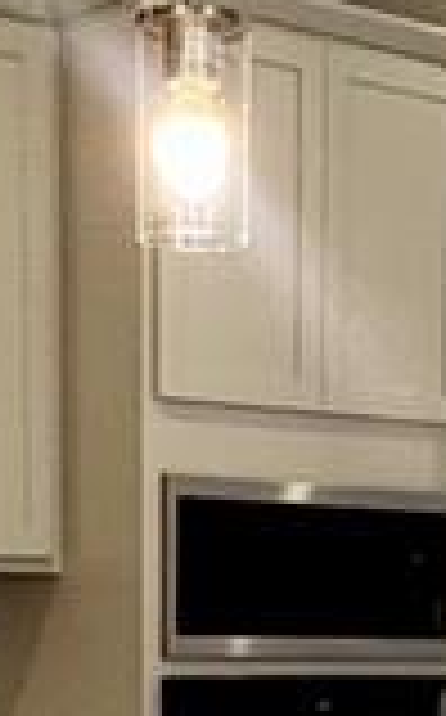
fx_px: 2028
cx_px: 378
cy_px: 932
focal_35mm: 104
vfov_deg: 18.6
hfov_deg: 12.5
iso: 125
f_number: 1.8
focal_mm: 1.57
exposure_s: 1/120
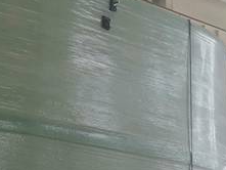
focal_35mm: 94
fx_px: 614
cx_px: -72
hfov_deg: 19.2
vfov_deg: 15.4
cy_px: 171
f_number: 1.8
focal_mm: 4.75
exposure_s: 1/128
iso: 50
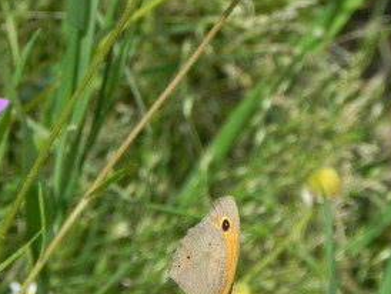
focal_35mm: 531
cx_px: 213
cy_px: 230
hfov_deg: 3.7
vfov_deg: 2.8
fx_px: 6003
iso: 160
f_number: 6.3
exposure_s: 1/315
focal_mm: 51.8
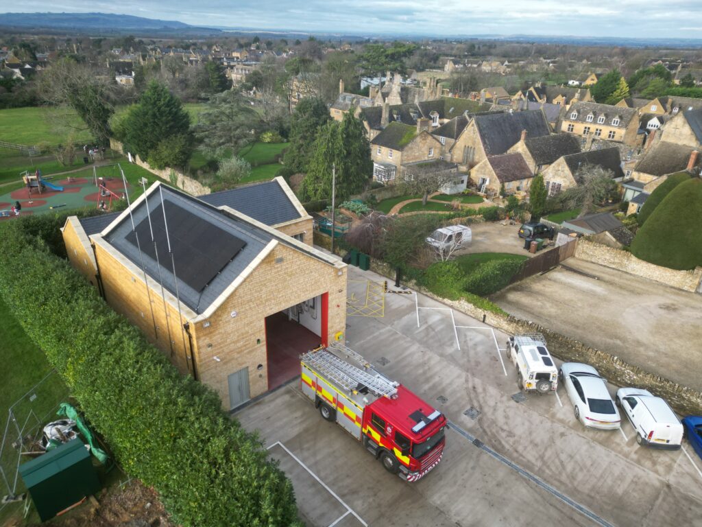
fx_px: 487
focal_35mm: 24
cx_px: 351
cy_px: 264
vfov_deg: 56.8
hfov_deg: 71.6
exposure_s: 1/1000
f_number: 1.7
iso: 130
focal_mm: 6.72
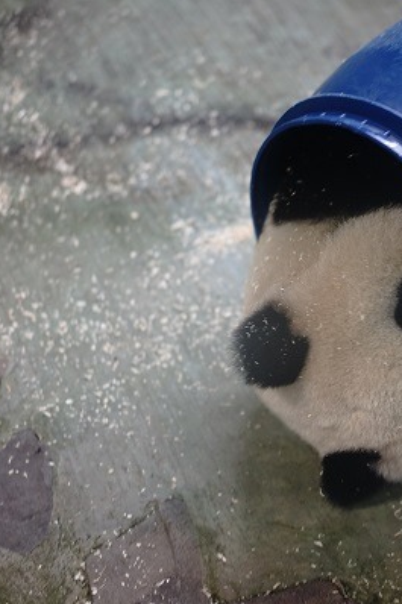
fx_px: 1391
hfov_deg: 16.3
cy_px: 302
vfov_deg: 24.5
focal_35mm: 83
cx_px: 316
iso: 160
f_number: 1.8
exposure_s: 1/60
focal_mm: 55
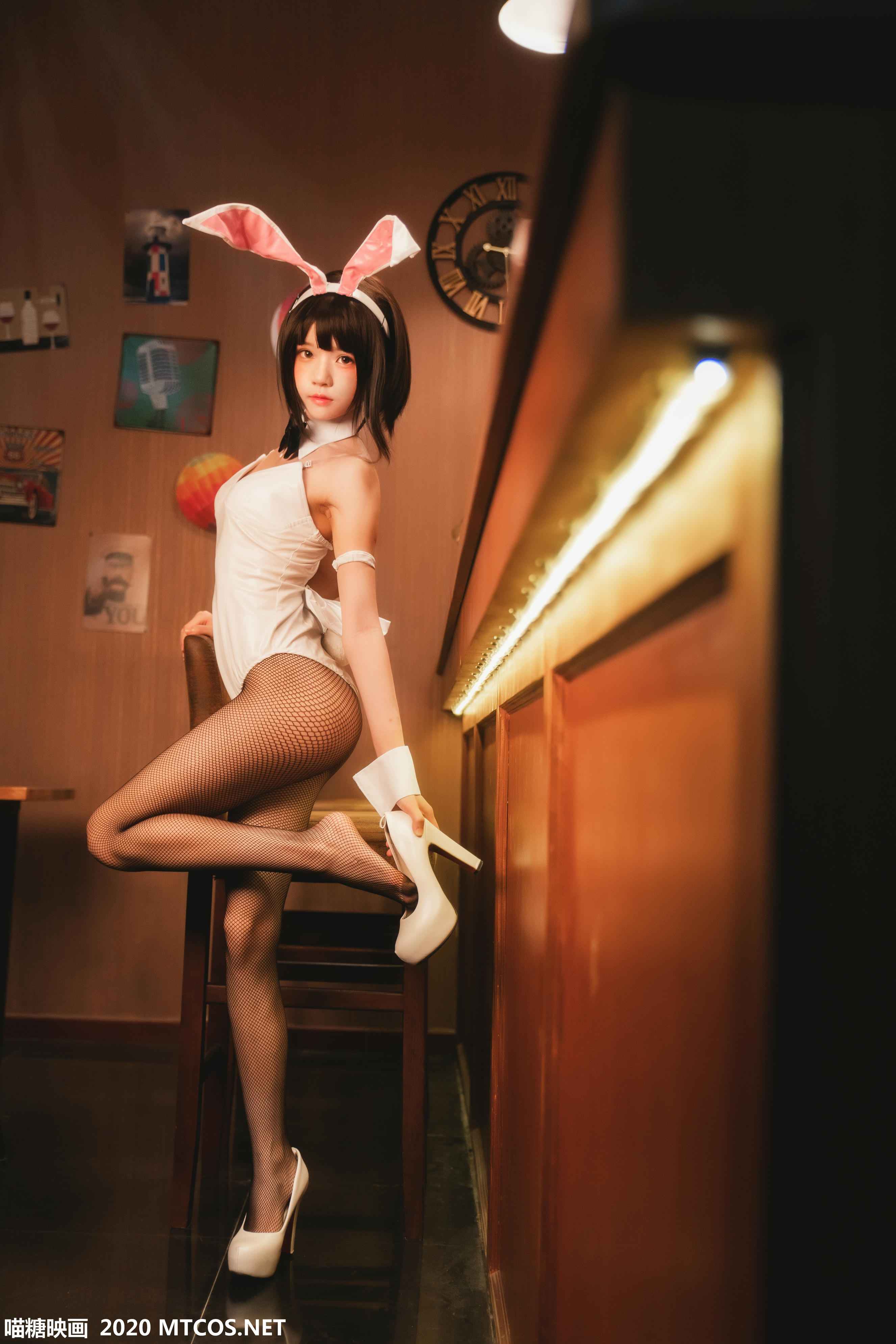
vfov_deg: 48.5
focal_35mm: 40
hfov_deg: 33.4
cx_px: 448
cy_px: 672
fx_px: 1493
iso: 1600
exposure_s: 1/125
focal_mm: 40
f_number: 2.8
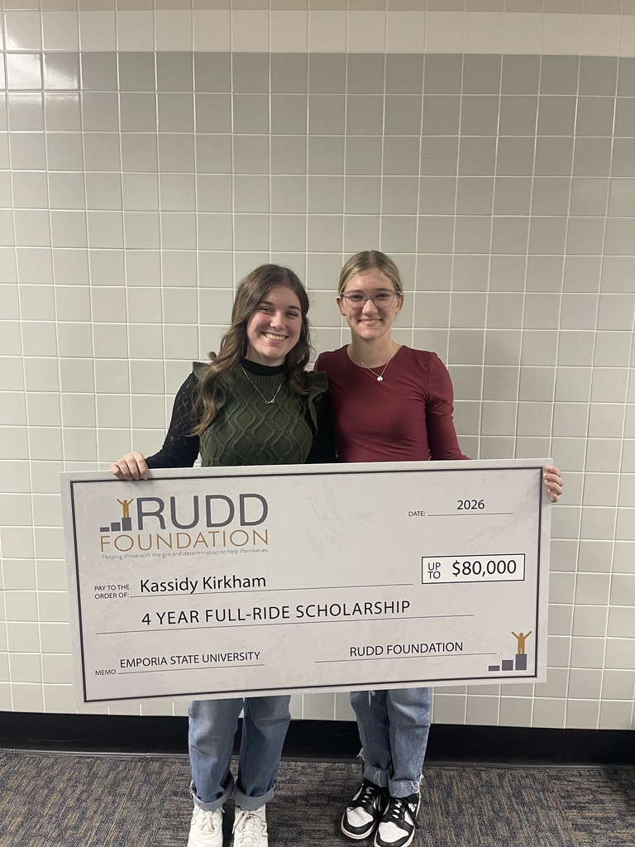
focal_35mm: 25
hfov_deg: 54.9
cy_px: 424
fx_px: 611
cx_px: 318
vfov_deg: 69.4
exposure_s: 1/60
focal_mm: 5.1
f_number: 1.6
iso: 250
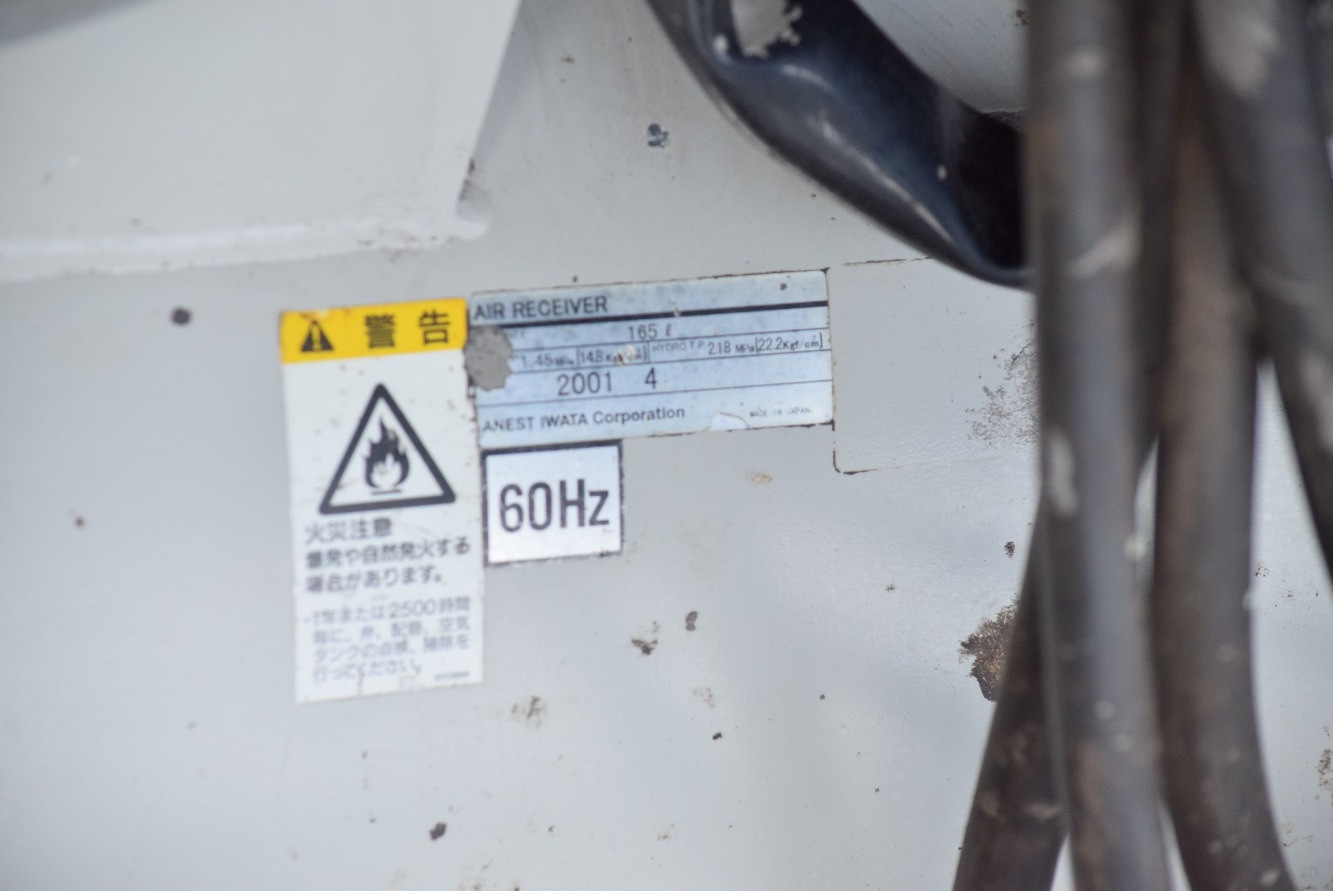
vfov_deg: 7.9
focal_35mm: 174
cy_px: 446
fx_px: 6448
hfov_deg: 11.8
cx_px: 666
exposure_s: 1/400
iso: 1250
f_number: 6.3
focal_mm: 116
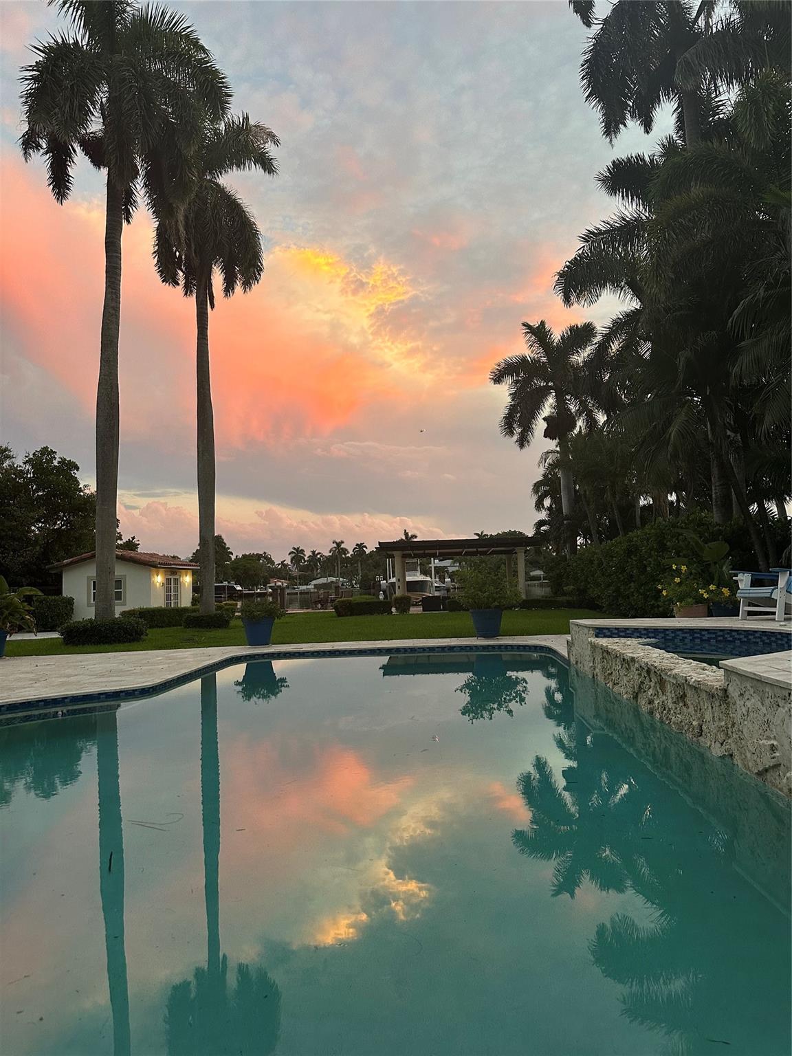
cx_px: 396
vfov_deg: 71.6
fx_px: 732
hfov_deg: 56.8
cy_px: 528
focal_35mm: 24
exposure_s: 1/114
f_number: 1.78
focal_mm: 6.86
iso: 250
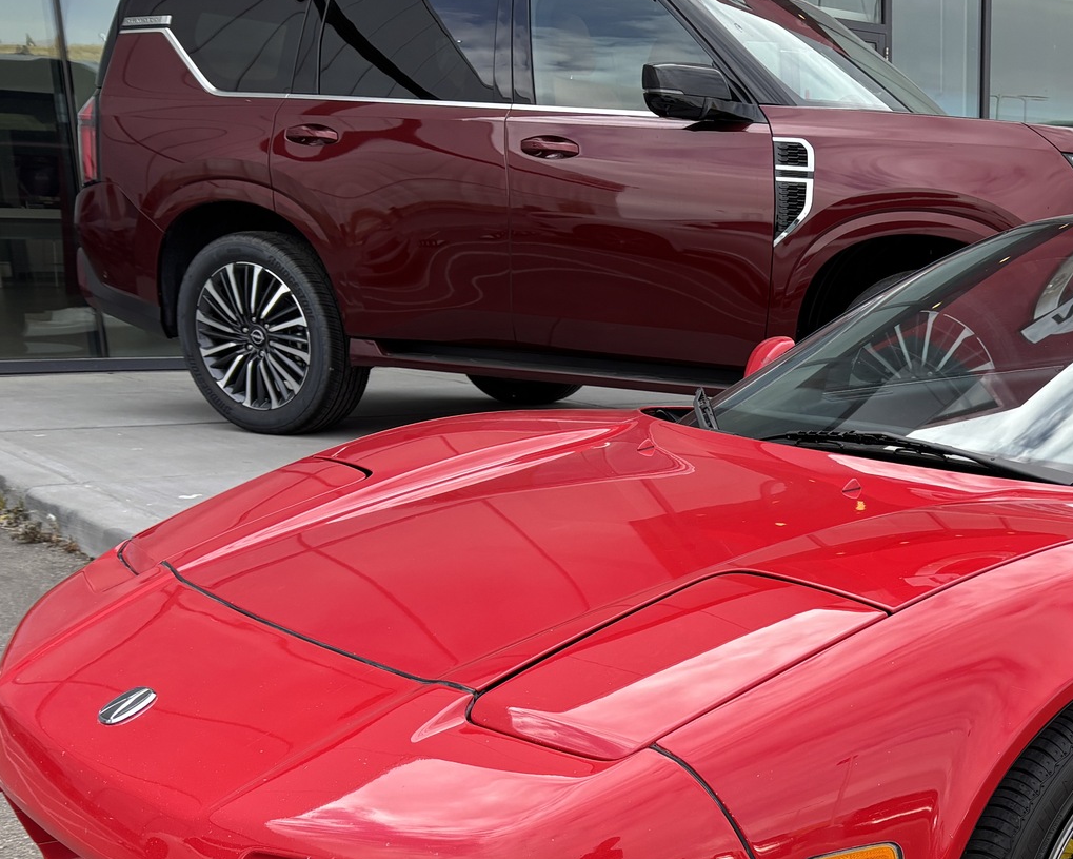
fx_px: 1619
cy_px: 779
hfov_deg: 34.0
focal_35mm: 51
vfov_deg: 28.5
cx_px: 1028
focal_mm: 5.96
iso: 50
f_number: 1.6
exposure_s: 1/657
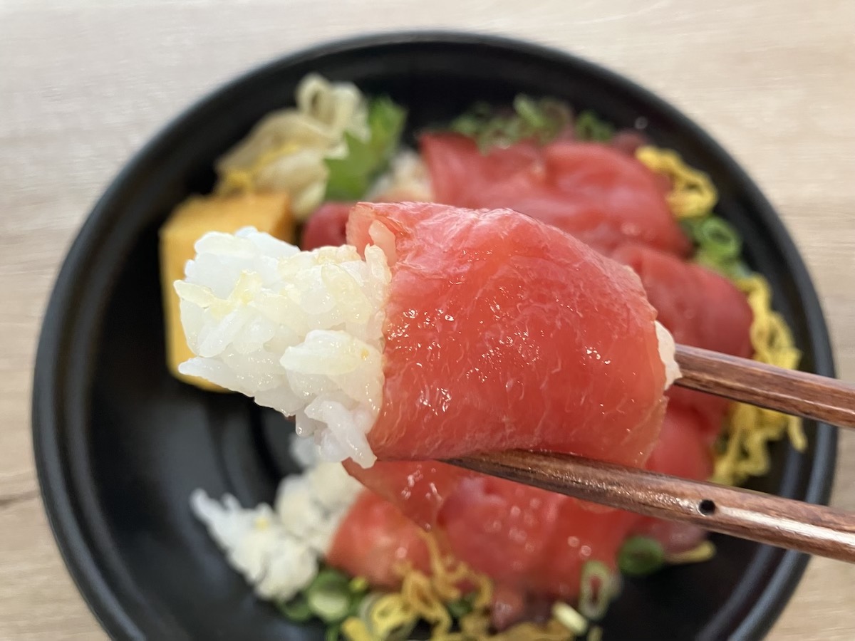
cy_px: 320
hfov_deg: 63.4
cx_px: 428
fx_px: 692
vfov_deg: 49.7
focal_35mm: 28
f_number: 1.8
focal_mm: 3.99
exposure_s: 1/59
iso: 160
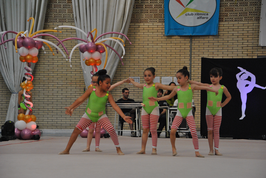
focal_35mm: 112
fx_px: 832
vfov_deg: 12.2
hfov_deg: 18.2
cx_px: 133
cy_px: 89
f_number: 5.3
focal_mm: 75
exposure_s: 1/320
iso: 800
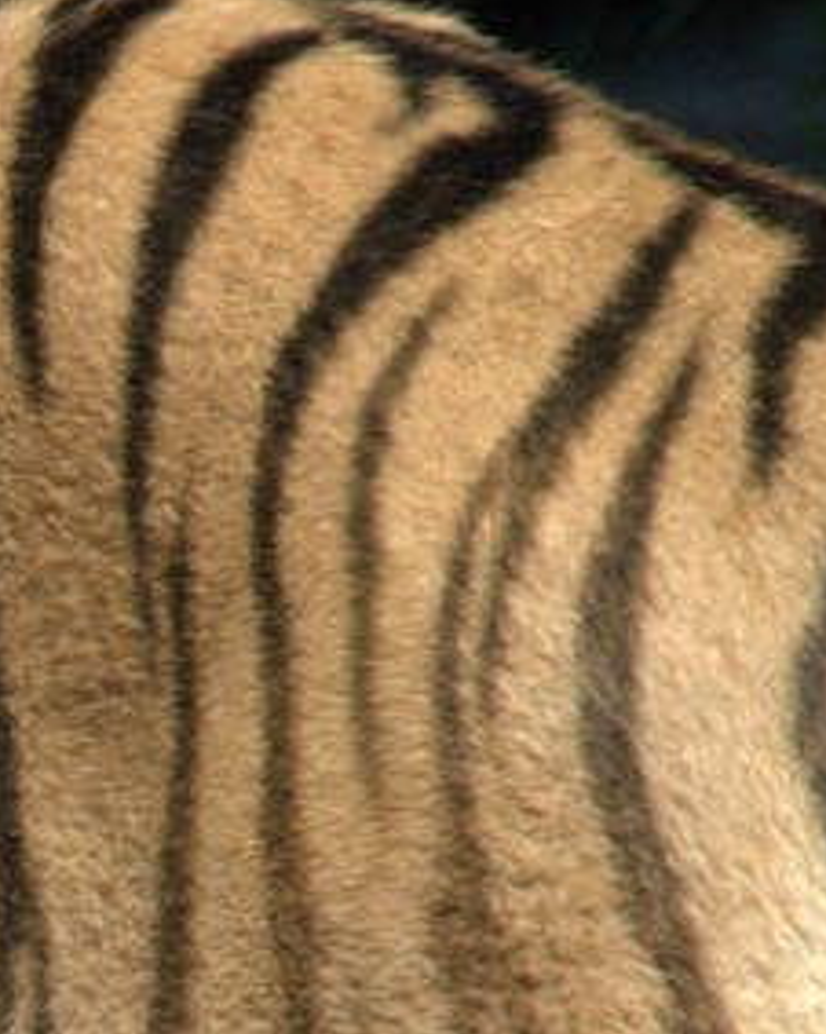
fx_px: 43929
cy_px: 1798
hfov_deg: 1.1
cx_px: -1126
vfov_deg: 1.3
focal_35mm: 1436
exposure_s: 1/500
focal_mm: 180
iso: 450
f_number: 6.3
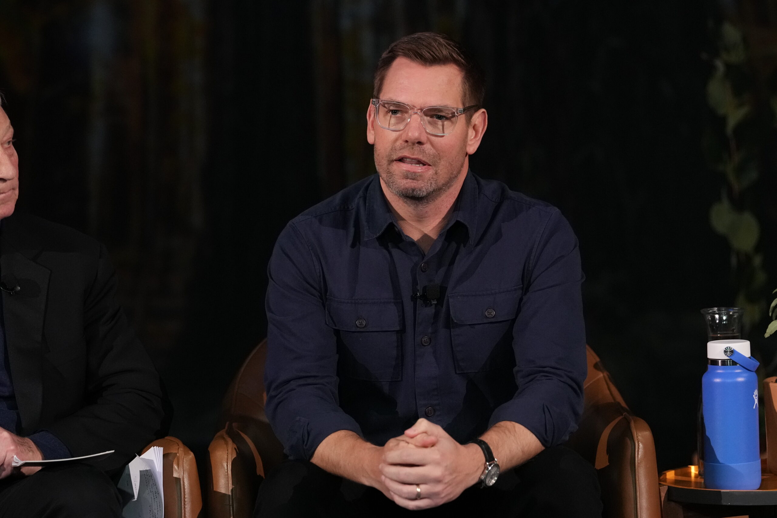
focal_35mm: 198
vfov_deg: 6.9
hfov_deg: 10.4
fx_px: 4273
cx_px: 388
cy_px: 259
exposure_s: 1/400
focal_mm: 132
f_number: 2.5
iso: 3200
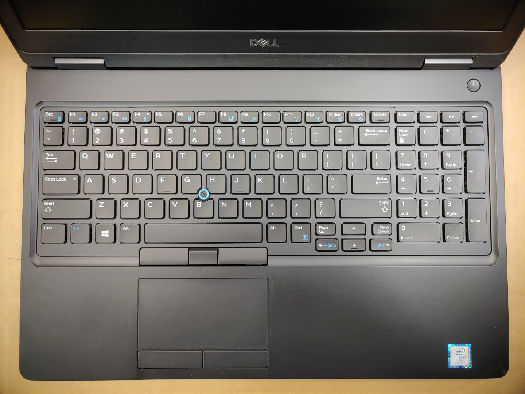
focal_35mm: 26
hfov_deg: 67.3
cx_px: 262
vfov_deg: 53.1
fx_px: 394
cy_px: 197
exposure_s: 1/60
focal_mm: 4.36
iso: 50
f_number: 1.8
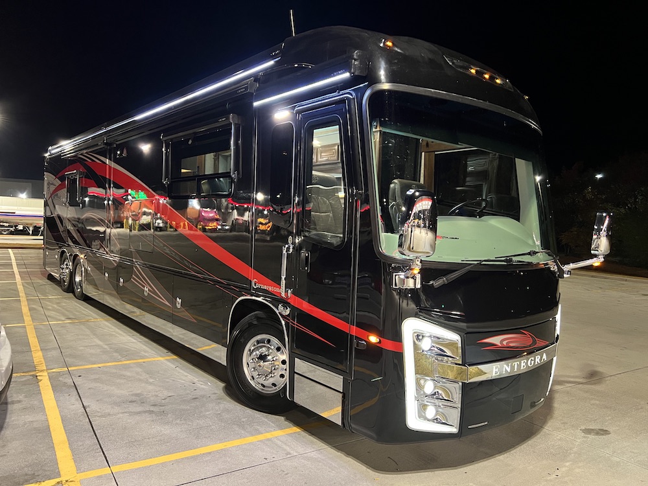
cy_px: 243
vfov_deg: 53.1
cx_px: 324
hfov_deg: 67.3
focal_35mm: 26
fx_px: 487
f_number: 1.5
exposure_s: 1/35
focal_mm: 5.7
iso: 640
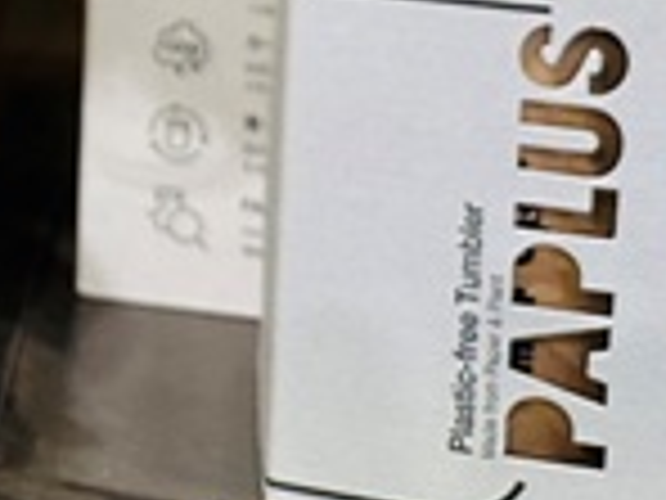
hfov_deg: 12.5
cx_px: -832
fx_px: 2501
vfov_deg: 10.2
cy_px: -622
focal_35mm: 130
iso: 250
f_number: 1.78
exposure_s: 1/50
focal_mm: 6.86
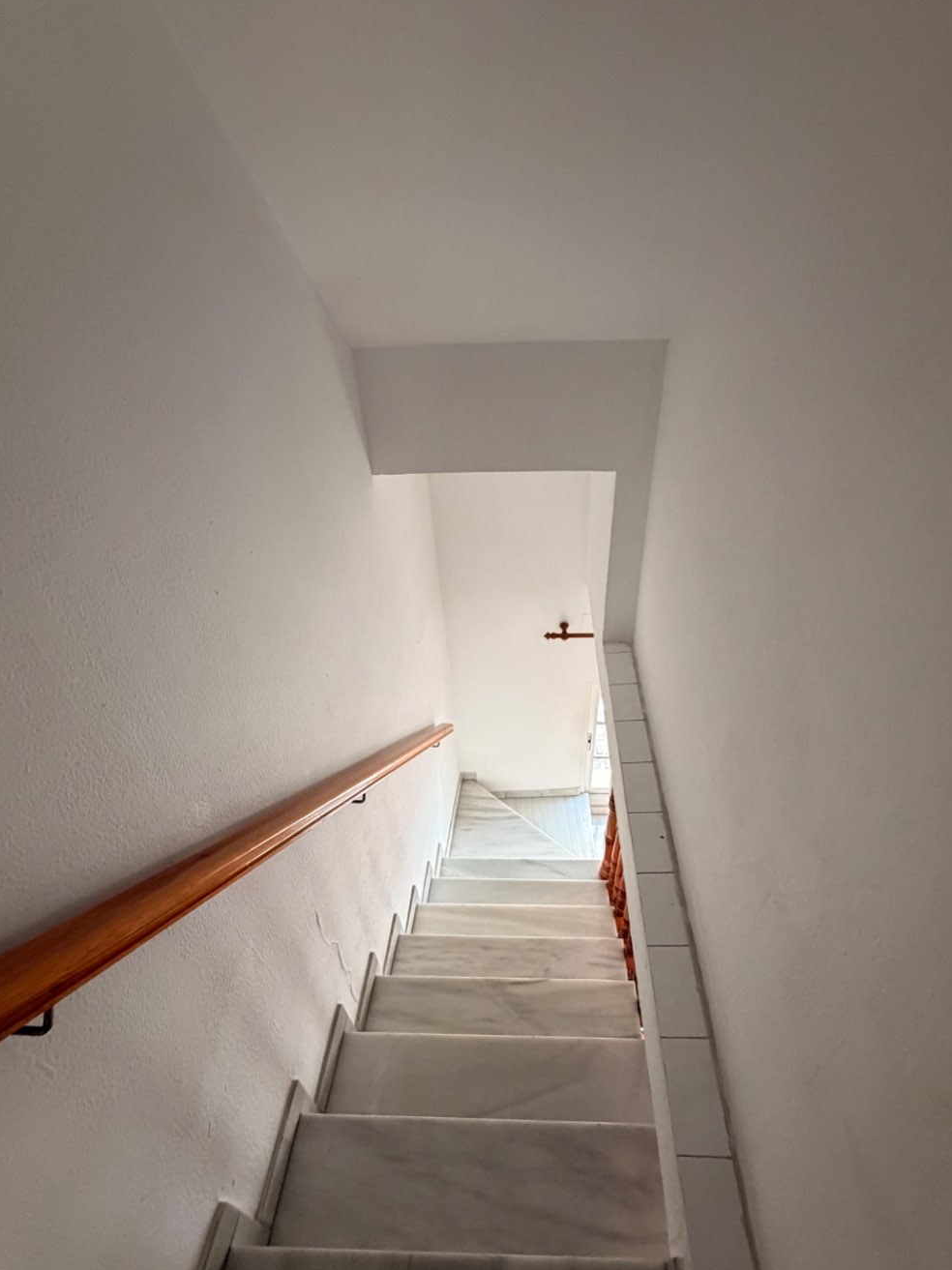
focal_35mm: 16
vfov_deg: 94.3
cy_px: 683
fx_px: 587
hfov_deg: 78.0
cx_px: 510
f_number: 2.2
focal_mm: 2.22
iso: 500
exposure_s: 1/60
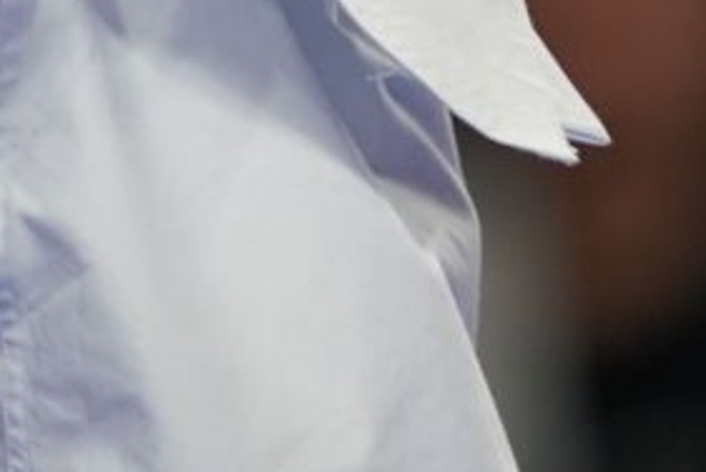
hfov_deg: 0.8
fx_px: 50216
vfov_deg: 0.5
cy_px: -881
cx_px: -646
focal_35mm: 2558
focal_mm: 400
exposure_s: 1/500
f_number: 2.8
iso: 800
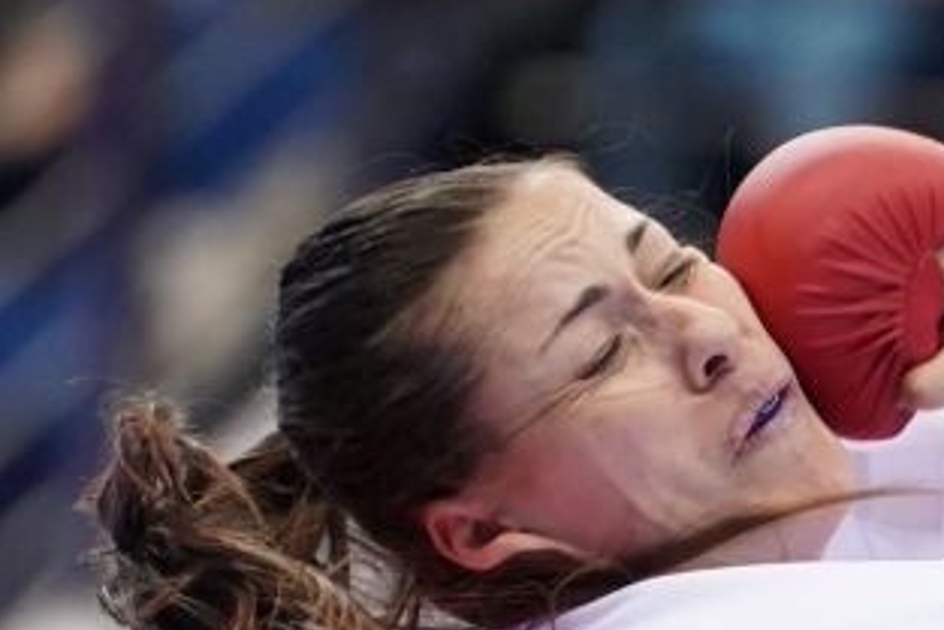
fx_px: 30168
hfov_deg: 1.8
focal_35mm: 1150
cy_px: 1055
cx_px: 1363
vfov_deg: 1.2
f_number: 2.8
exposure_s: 1/1000
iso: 2000
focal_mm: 200
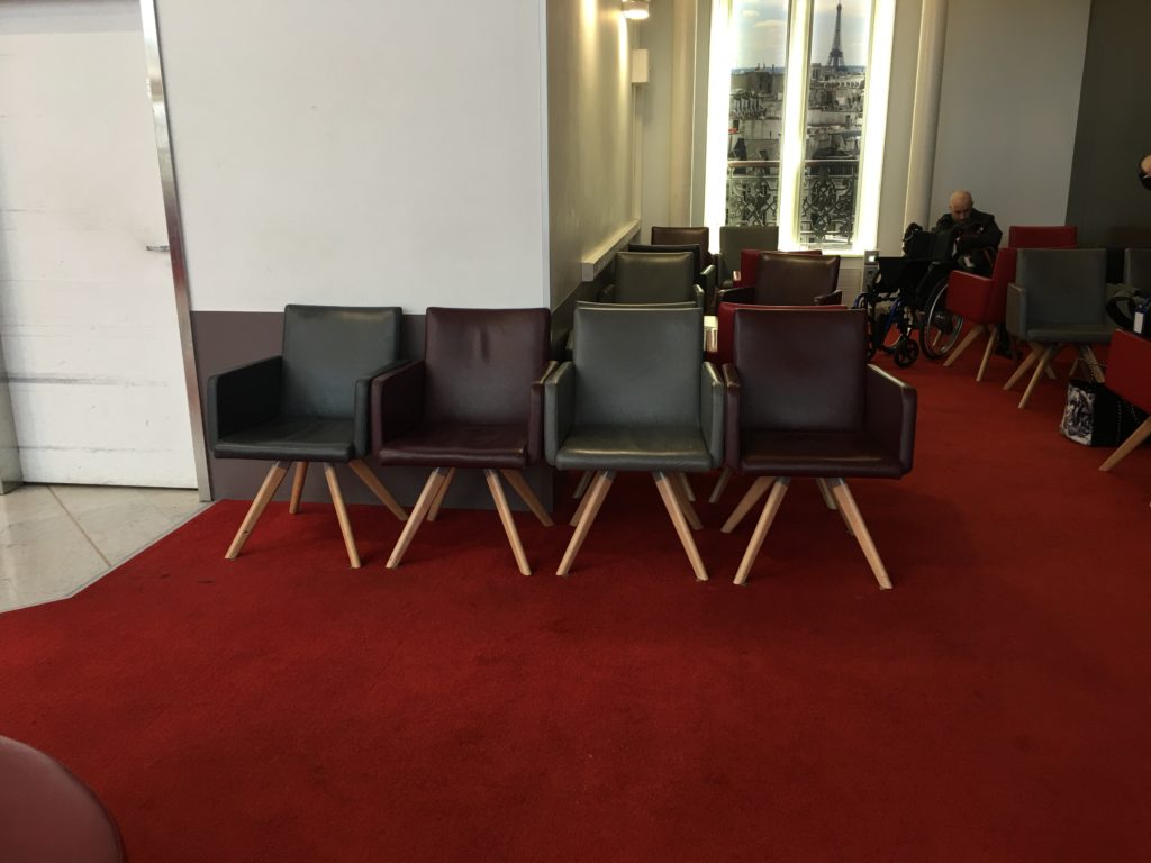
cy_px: 432
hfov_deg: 61.7
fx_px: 964
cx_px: 576
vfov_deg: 48.2
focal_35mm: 29
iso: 32
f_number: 2.2
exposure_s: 1/17
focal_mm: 4.15
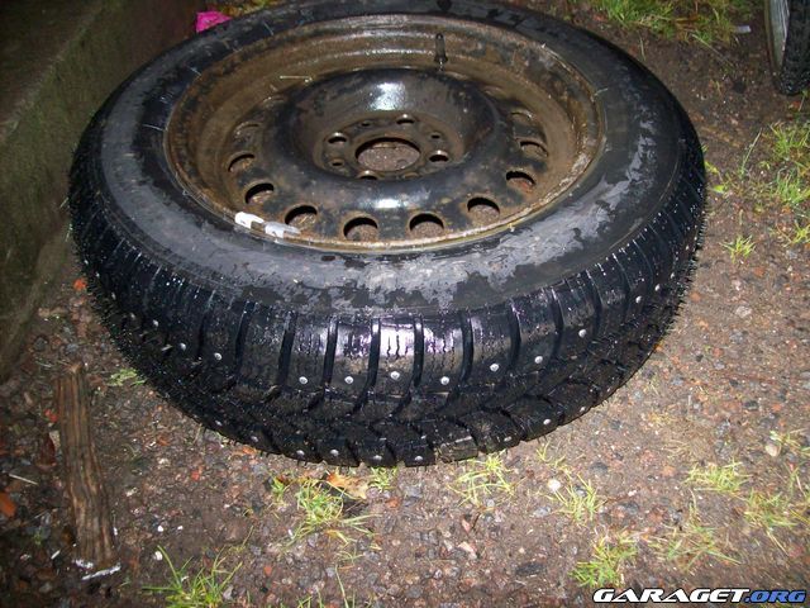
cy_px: 304
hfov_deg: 51.4
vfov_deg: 39.7
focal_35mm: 36
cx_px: 405
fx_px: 842
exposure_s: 1/64
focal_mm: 6
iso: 200
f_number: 2.7
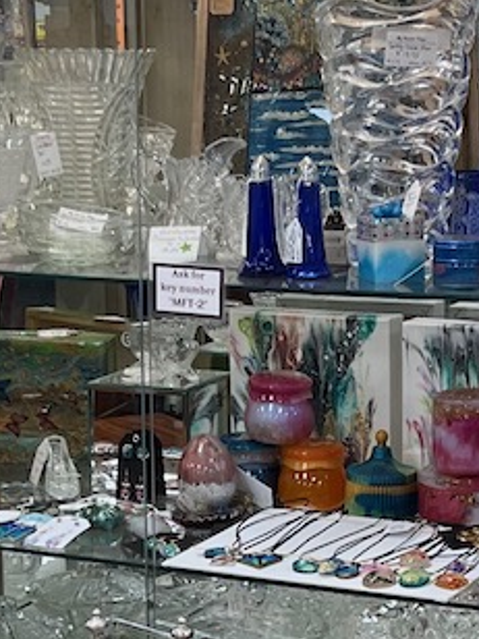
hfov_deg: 13.7
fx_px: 1993
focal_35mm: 108
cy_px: 456
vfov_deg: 18.1
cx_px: 253
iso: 125
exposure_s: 1/120
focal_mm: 5.7
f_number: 1.5
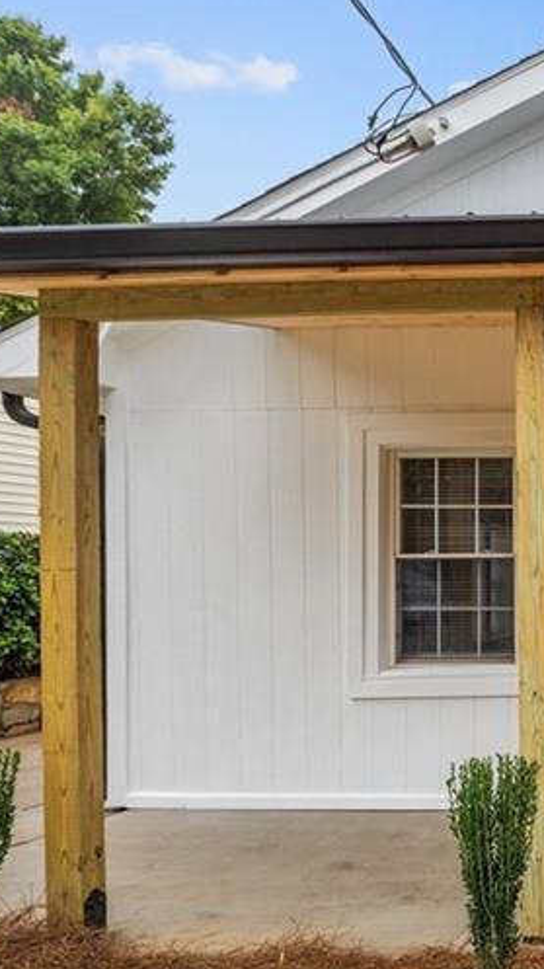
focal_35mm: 41
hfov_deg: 23.1
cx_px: 829
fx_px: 1053
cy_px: 561
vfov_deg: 49.2
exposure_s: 1/125
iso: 250
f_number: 8
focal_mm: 19
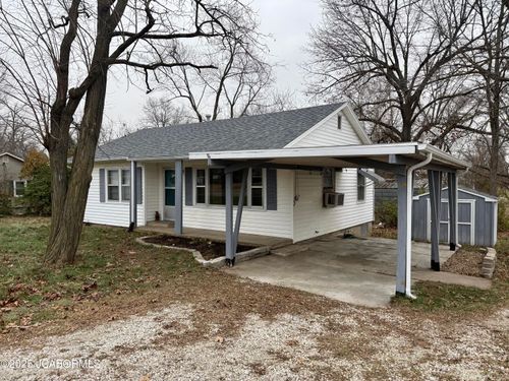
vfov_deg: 56.8
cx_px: 254
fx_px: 353
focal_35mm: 24
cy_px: 190
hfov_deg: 71.6
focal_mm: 6.76
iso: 64
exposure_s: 1/157
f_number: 1.78
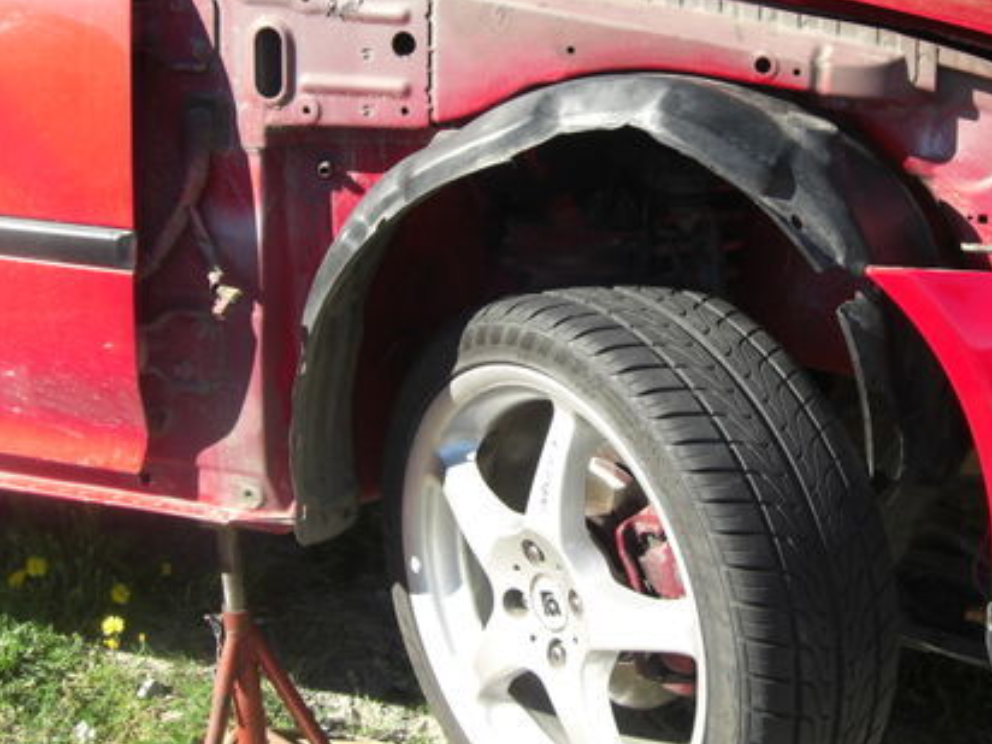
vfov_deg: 24.6
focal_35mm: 59
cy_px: 226
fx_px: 1691
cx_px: 614
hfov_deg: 32.6
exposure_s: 1/250
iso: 80
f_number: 4
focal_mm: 7.9
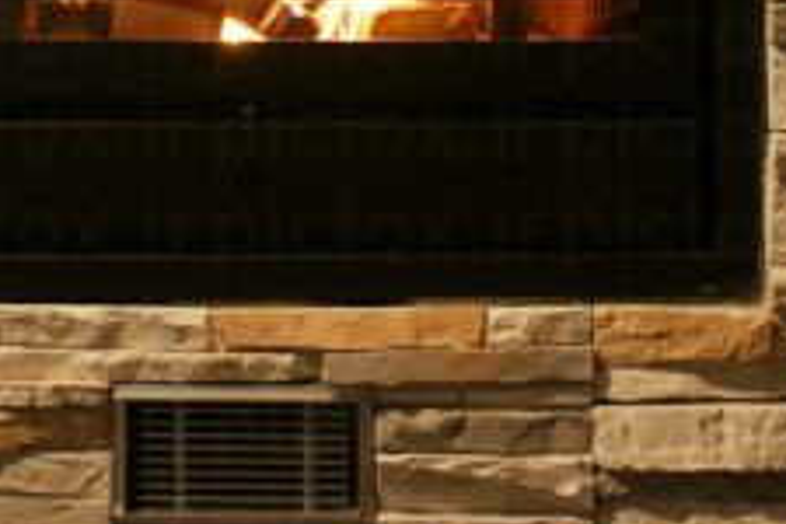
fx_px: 1965
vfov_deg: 14.9
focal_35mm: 90
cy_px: -7
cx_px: 337
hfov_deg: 22.6
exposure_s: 1/5
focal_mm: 20
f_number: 4
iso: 200
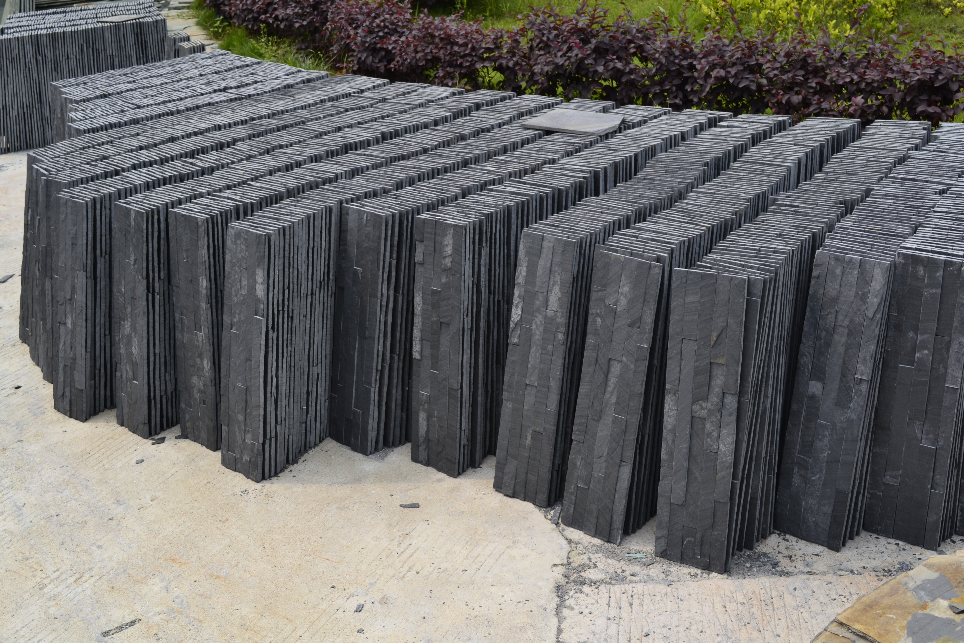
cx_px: 482
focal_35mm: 44
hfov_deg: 45.0
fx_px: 1165
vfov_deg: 30.8
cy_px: 322
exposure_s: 1/250
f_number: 10
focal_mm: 29
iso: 400
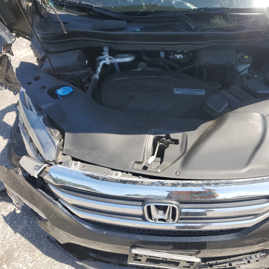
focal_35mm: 31
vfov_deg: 52.5
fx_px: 273
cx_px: 173
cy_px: 134
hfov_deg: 51.8
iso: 50
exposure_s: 1/1250
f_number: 1.5
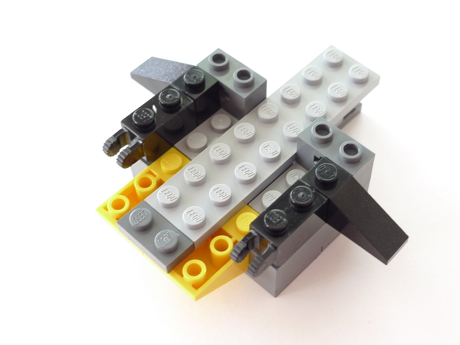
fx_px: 744
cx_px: 246
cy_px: 172
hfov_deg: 34.3
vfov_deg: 26.1
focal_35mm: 56
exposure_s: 1/20
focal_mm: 11.1
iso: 80
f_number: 2.8
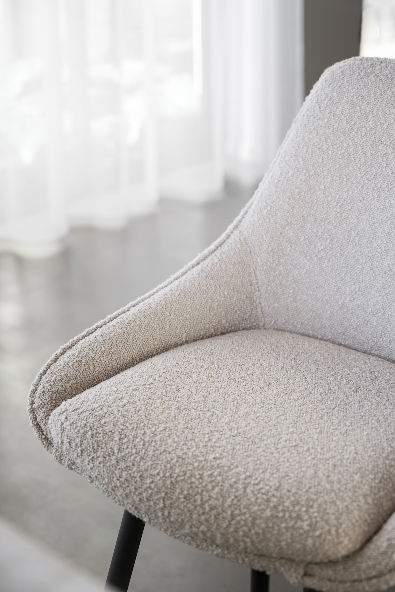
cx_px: 198
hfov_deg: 23.4
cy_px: 296
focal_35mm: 58
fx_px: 955
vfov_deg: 34.5
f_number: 4
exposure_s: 1/60
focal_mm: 58
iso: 64
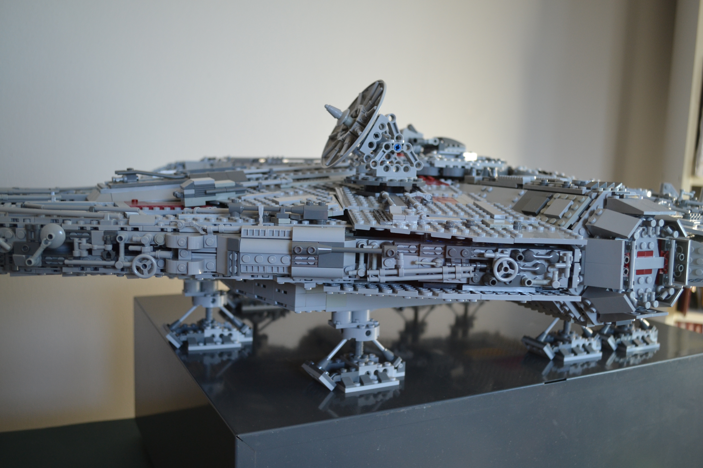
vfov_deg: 40.0
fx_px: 644
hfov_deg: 57.2
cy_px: 234
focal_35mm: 33
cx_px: 352
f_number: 3.8
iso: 400
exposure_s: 1/30
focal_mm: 22
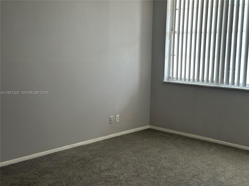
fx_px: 345
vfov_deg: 30.3
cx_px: 124
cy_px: 93
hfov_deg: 39.7
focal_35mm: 48
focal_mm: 6.86
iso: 80
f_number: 1.78
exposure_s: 1/127
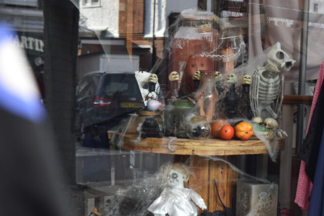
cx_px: 128
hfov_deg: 22.3
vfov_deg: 15.0
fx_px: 819
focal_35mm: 91
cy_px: 148
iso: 800
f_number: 5
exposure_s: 1/200
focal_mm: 40
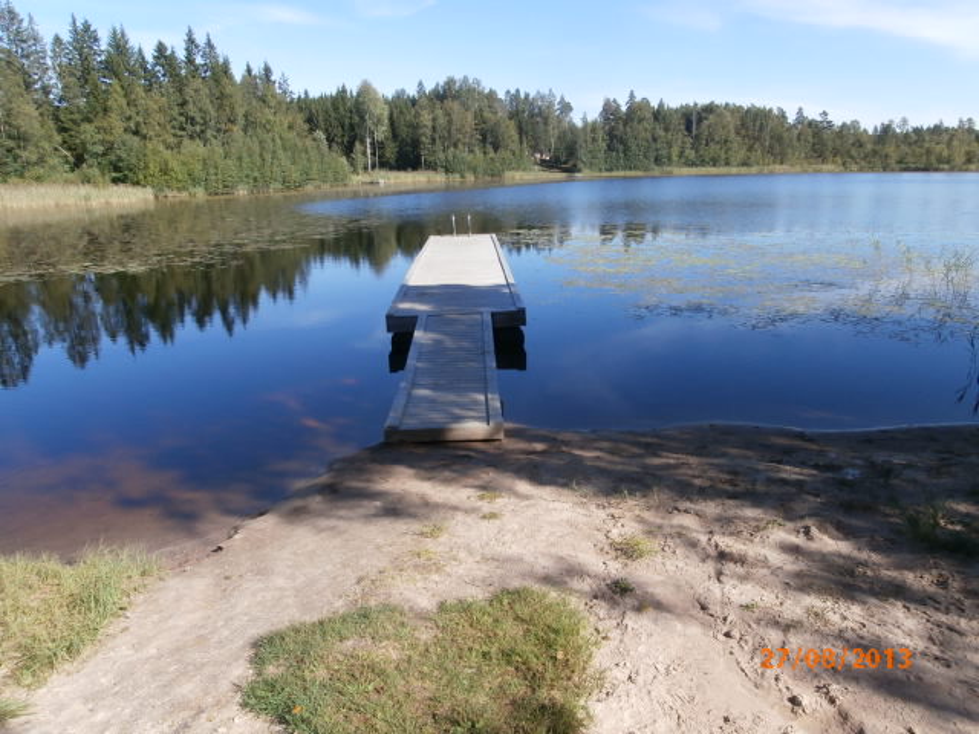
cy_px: 367
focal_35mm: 24
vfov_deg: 56.8
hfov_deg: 71.6
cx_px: 490
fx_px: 679
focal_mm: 4.2
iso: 100
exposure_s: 1/125
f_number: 7.9
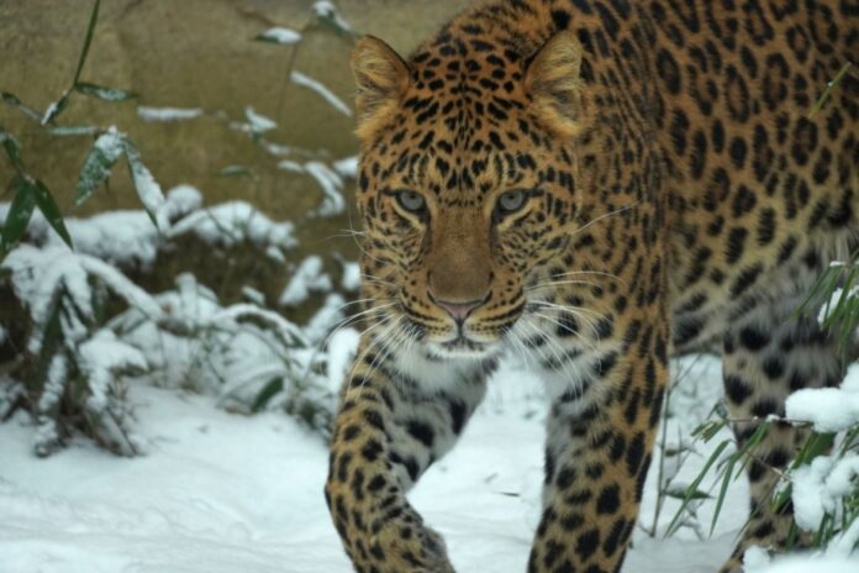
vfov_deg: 2.9
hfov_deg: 4.4
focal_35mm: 470
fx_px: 11202
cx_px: 430
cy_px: 286
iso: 1000
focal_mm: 313
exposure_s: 1/500
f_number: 6.3
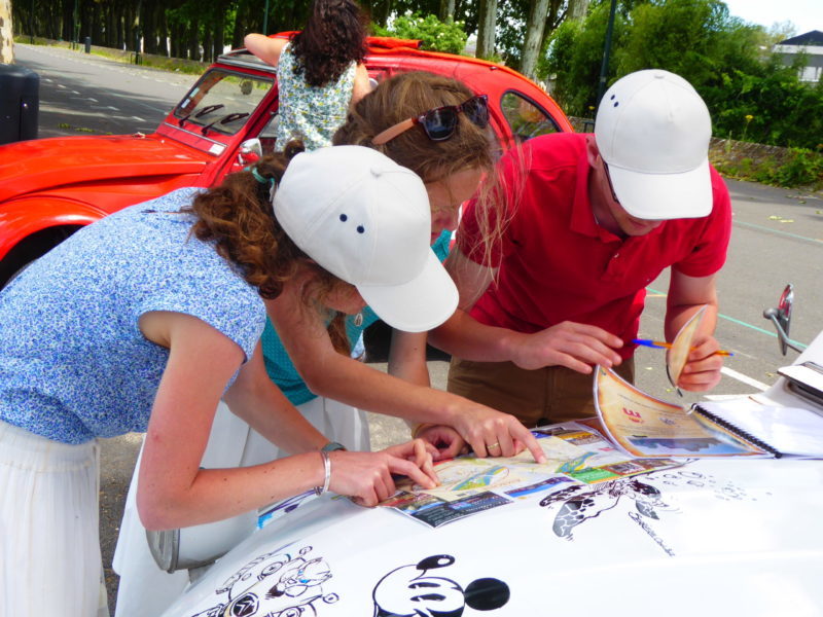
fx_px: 1117
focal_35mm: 47
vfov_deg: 30.9
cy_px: 308
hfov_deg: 40.4
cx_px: 412
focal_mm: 8.4
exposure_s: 1/160
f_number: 4
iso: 80
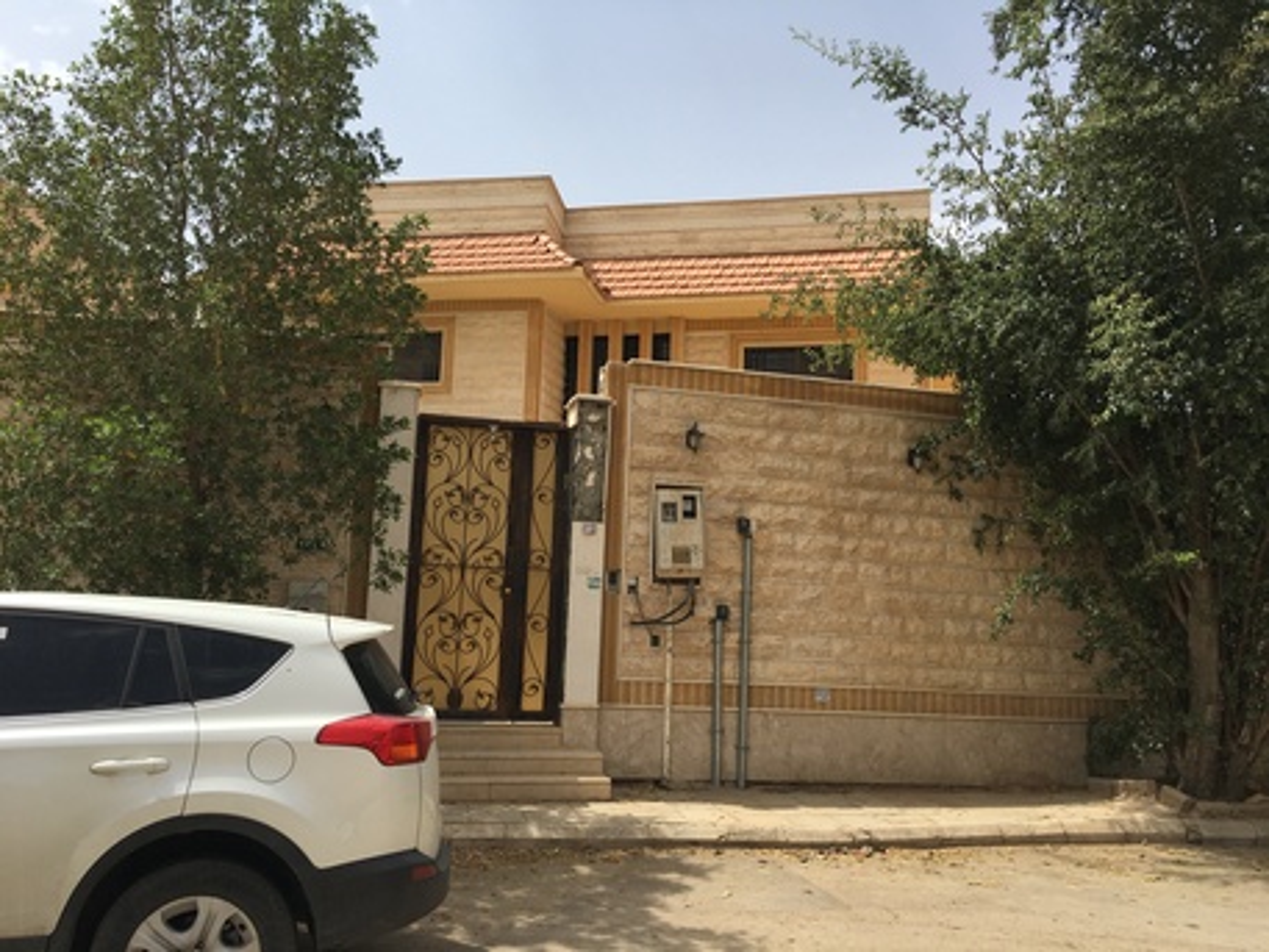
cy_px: 476
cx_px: 634
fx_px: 1063
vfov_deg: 48.2
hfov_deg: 61.6
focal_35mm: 29
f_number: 2.2
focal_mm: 4.15
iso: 25
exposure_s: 1/1876
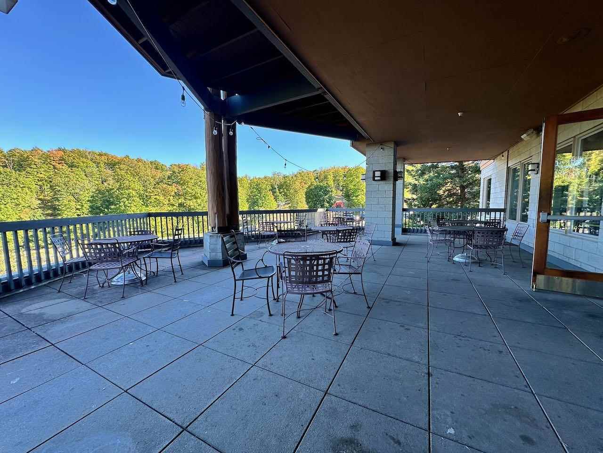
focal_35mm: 14
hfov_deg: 102.1
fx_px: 244
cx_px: 302
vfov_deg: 85.7
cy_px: 226
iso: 40
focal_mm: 2.22
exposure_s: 1/204
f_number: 2.2
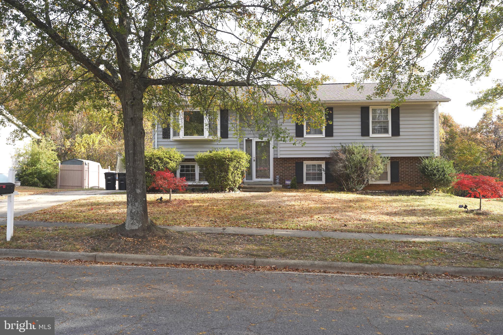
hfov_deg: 61.9
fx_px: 419
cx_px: 252
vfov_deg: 43.6
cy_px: 168
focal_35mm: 30
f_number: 6.3
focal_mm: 30
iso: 500
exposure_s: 1/250
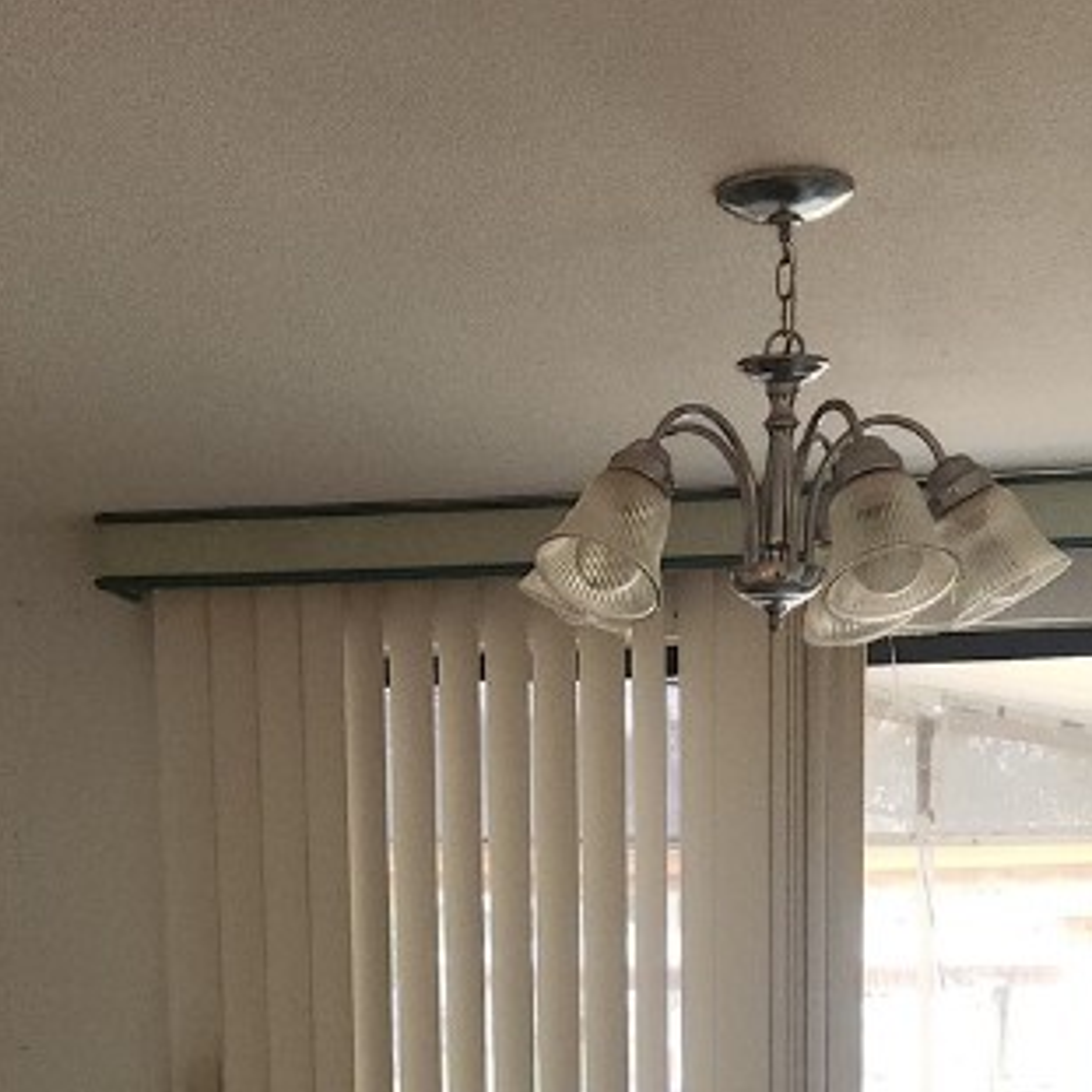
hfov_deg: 25.7
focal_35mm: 67
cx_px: 551
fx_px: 2391
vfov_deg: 23.7
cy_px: 1264
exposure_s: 1/120
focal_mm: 5.4
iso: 200
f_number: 1.8
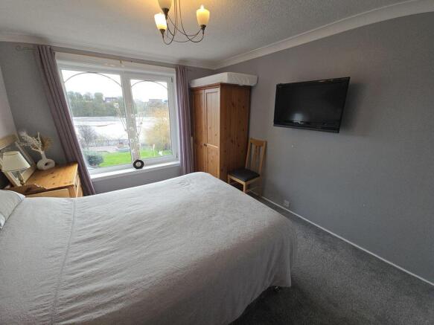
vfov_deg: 89.9
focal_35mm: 13
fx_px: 163
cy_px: 162
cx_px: 217
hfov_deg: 106.2
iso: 50
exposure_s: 1/131
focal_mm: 2.2
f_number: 2.2
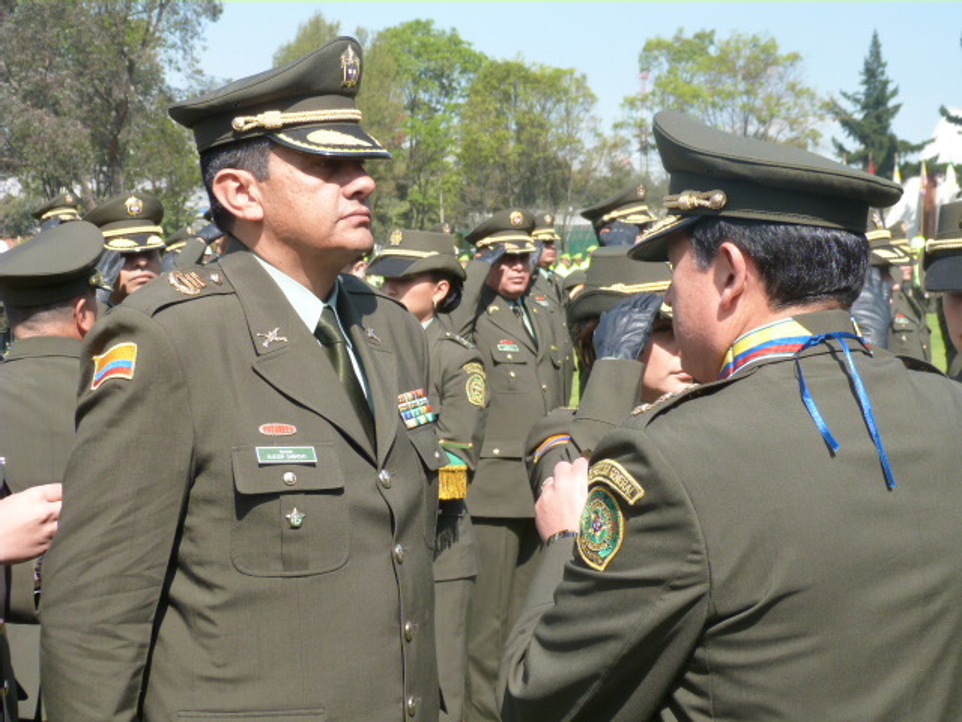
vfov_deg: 23.3
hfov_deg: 30.7
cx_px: 481
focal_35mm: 63
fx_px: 1751
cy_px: 361
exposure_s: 1/500
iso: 100
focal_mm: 11.3
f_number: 3.3
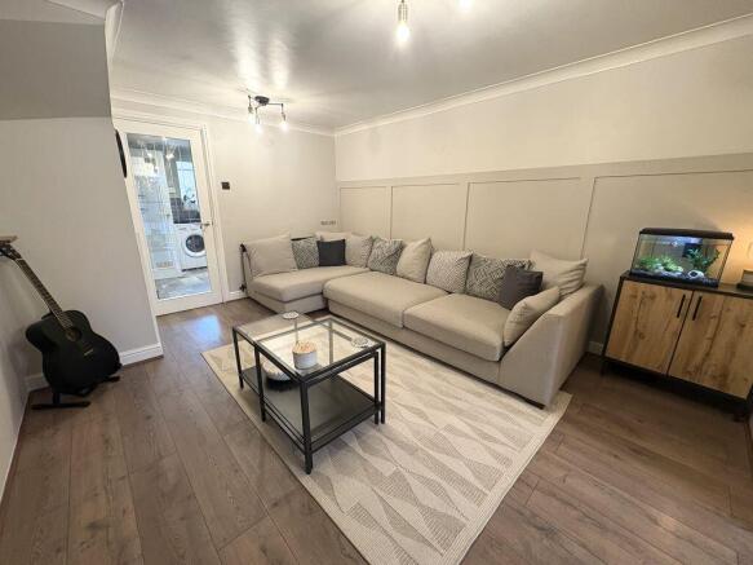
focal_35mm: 14
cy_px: 282
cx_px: 376
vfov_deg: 85.7
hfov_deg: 102.1
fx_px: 304
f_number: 2.2
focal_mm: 2.22
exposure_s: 1/50
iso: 250
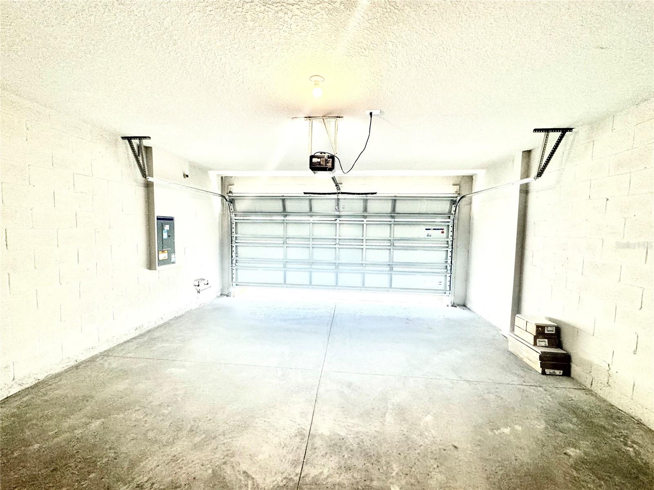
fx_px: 265
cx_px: 327
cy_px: 245
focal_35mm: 14
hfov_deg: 102.1
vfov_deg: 85.7
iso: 250
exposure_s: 1/60
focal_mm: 2.22
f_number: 2.2
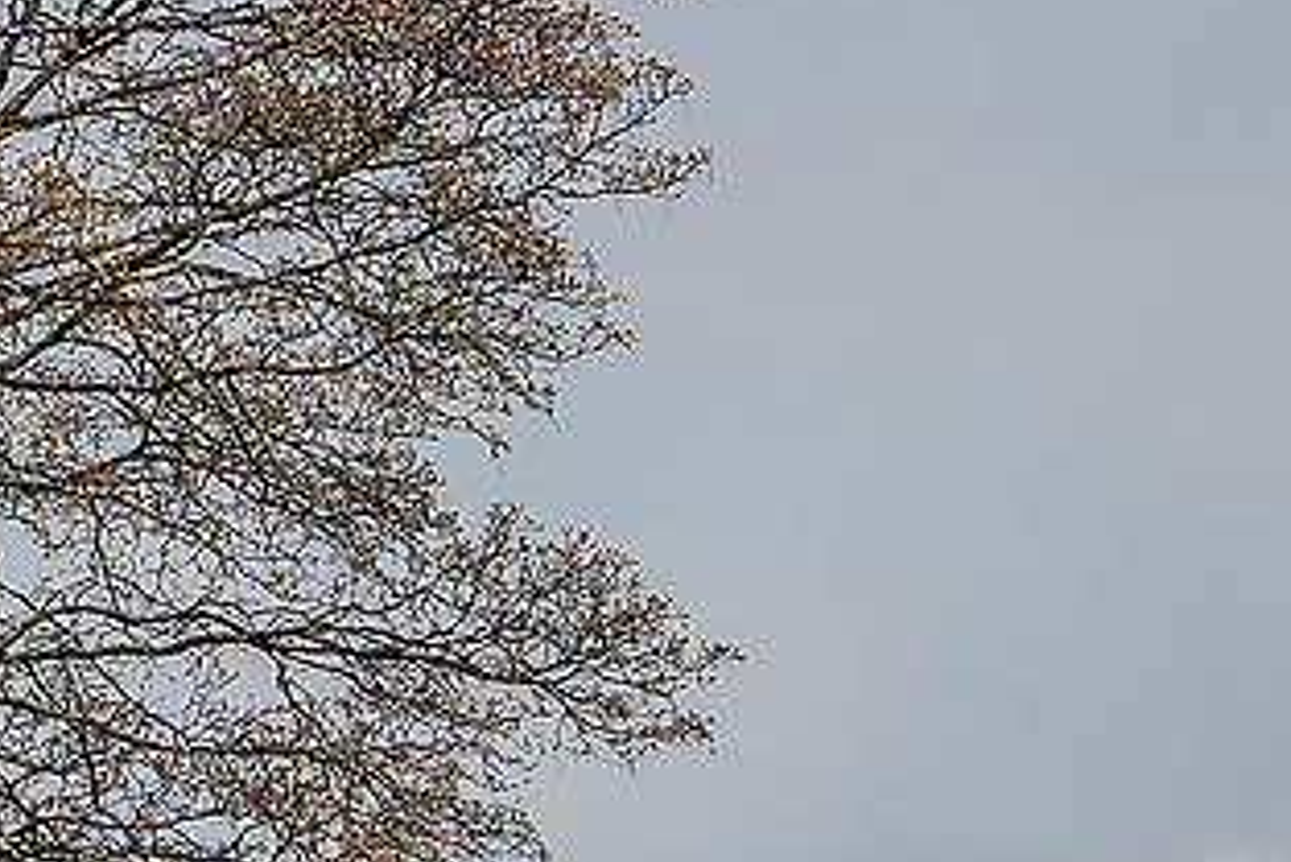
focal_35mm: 399
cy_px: 43
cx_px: -478
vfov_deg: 3.4
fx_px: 14315
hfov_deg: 5.1
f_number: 8
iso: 100
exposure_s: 1/400
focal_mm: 52
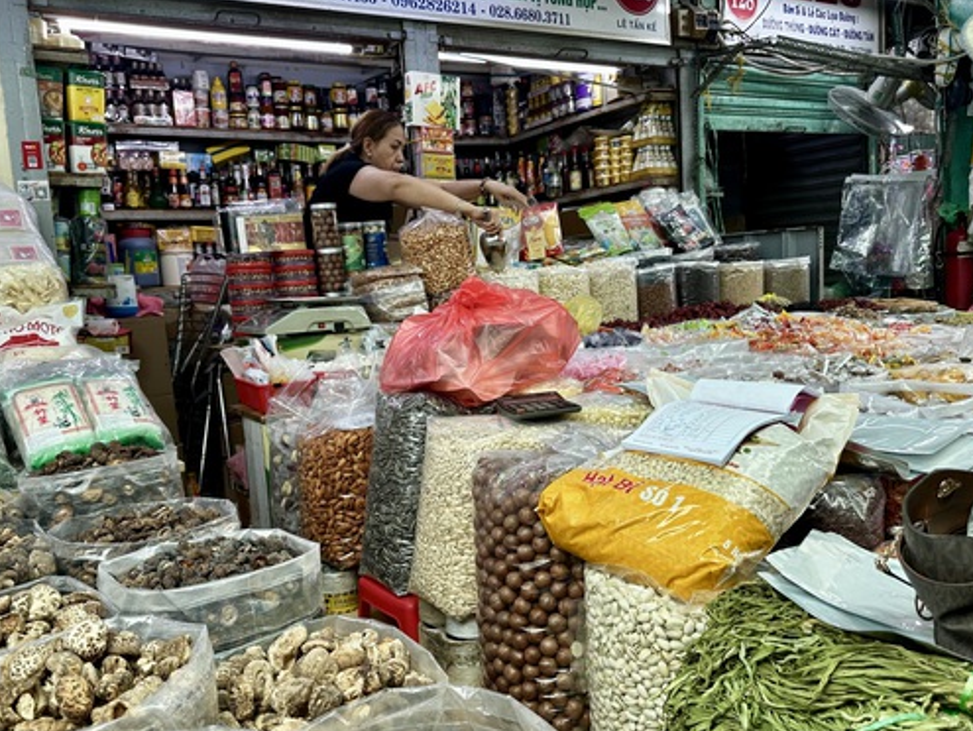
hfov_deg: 58.3
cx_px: 464
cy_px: 403
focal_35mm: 31
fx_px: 872
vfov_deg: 45.4
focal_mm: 6.86
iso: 80
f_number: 1.78
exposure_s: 1/121
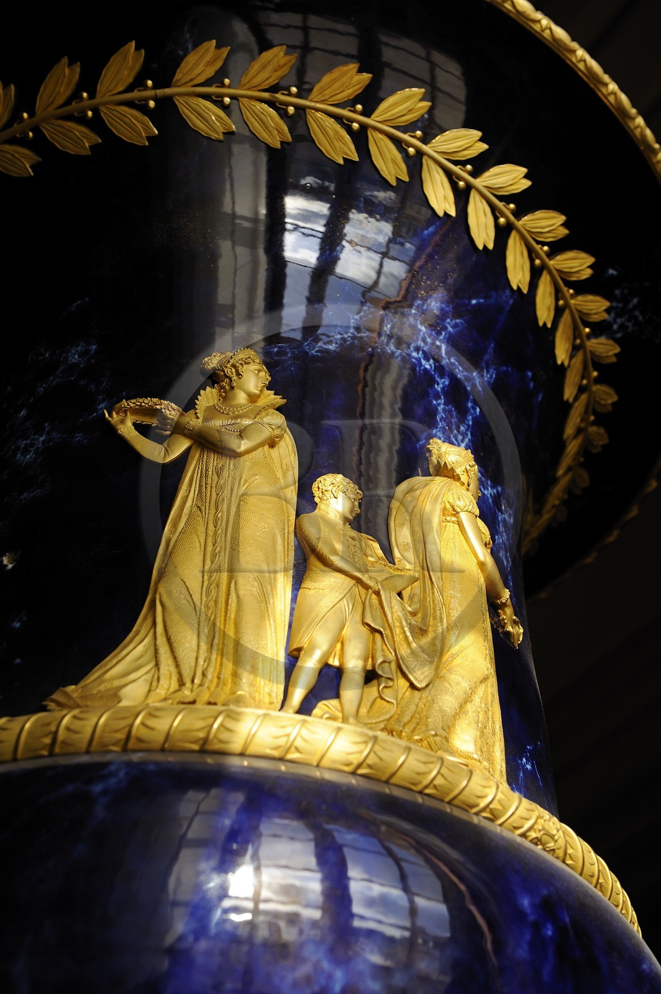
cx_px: 330
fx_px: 1379
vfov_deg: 39.6
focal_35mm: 50
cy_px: 497
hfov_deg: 26.9
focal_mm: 50
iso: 200
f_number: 5.6
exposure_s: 1/100
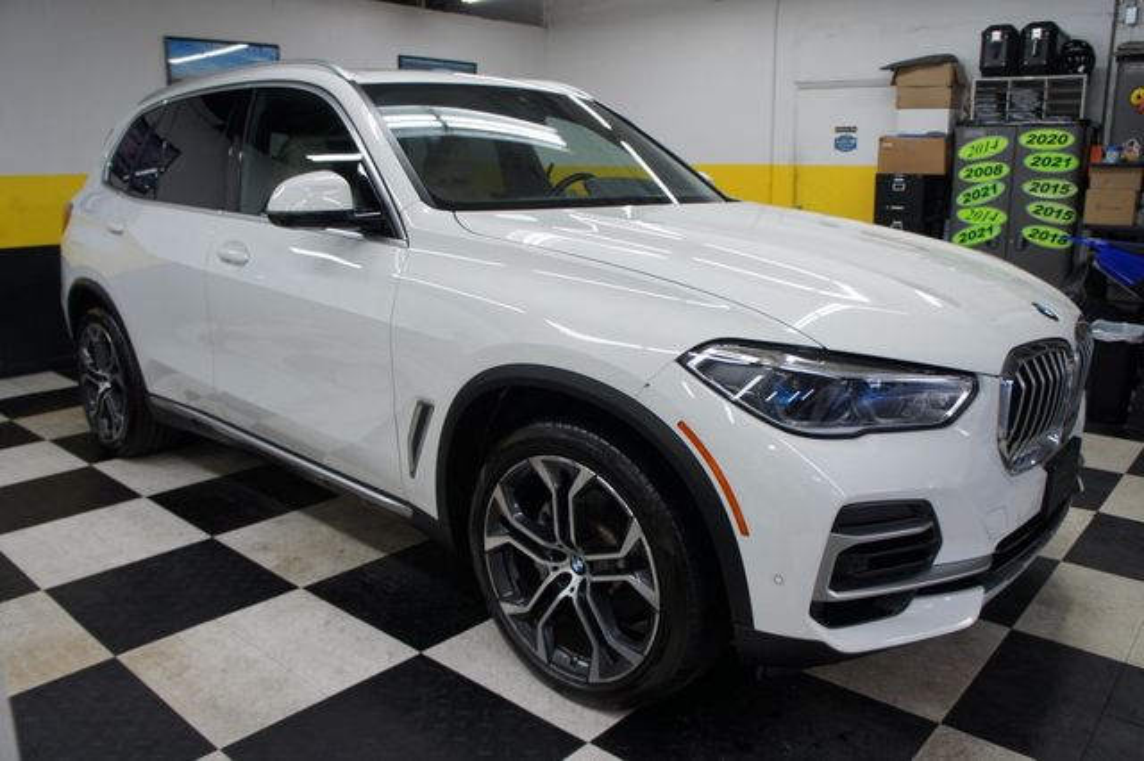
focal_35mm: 27
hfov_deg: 67.4
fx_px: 858
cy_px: 380
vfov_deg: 47.9
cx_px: 572
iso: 200
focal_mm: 18
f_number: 4
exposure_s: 1/40
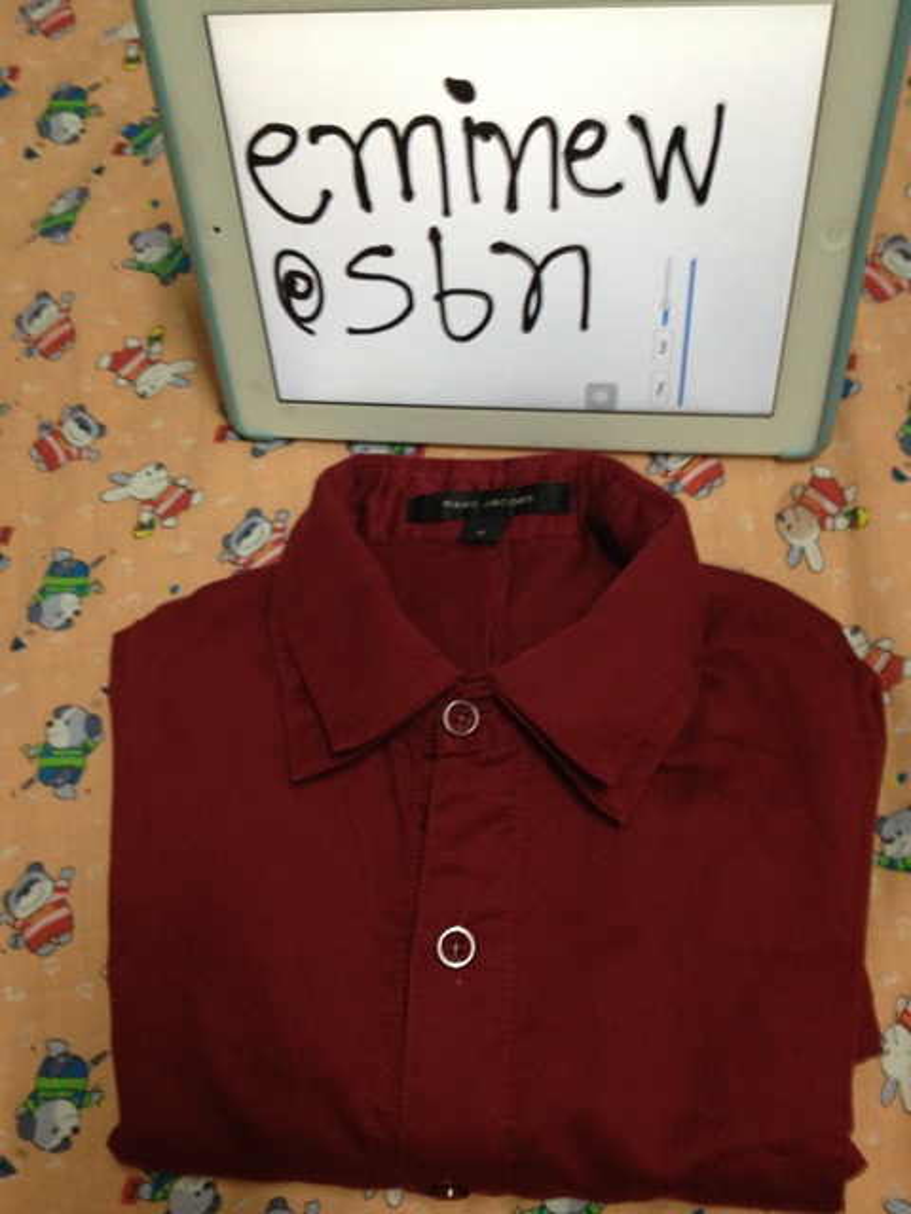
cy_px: 607
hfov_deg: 40.7
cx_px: 456
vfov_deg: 52.6
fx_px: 1228
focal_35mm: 35
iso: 200
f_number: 2.4
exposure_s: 1/20
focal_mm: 4.28
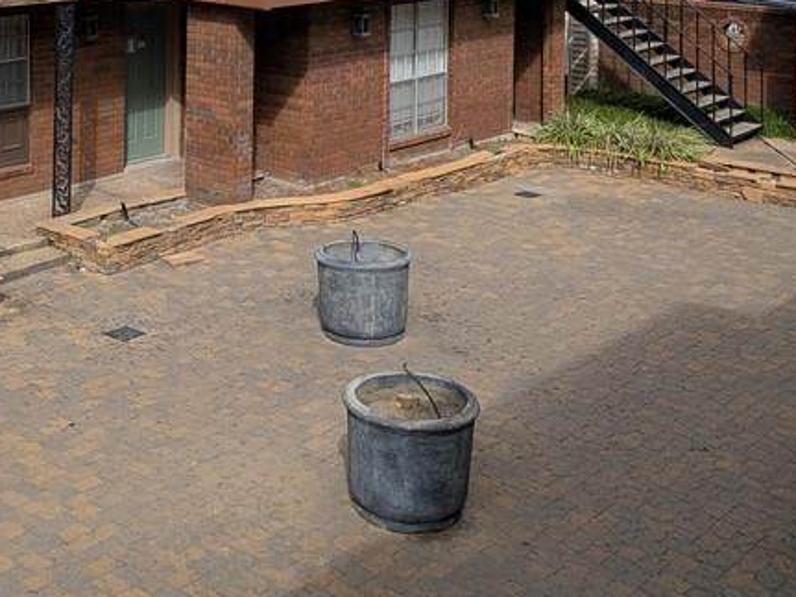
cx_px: 187
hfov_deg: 33.0
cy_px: -83
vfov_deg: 23.8
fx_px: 1310
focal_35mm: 57
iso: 37
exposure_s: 1/1898
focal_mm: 4.53
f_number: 1.7
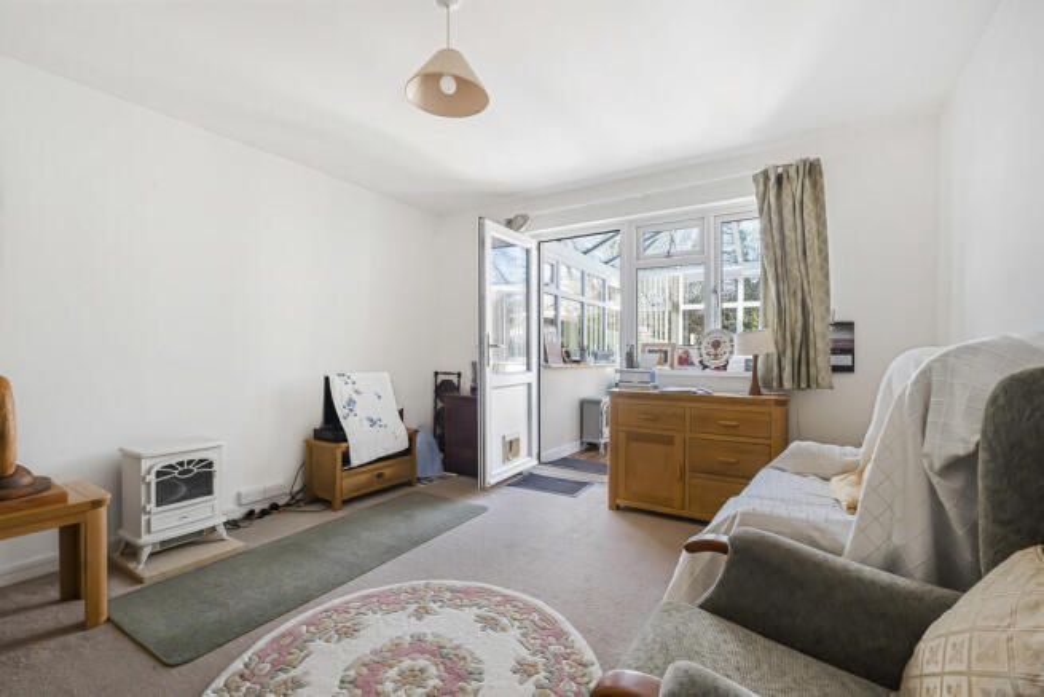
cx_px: 522
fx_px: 464
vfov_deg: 73.8
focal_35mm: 16
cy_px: 348
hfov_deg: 96.7
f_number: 8
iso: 250
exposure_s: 1/20
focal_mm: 16
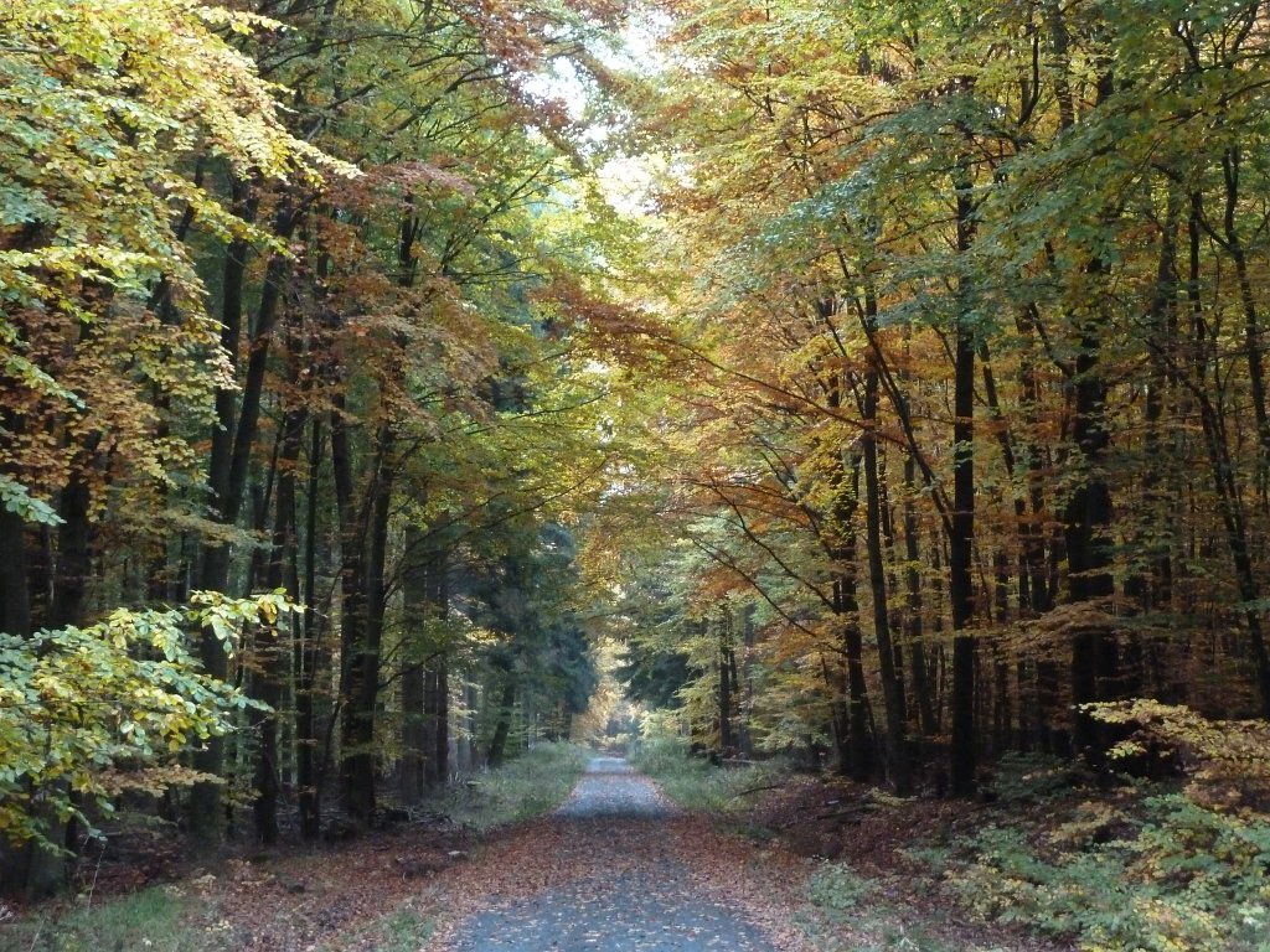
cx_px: 635
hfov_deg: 30.7
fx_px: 2311
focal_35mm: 63
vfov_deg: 23.3
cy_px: 476
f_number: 4
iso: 800
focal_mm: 10.3
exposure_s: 1/8
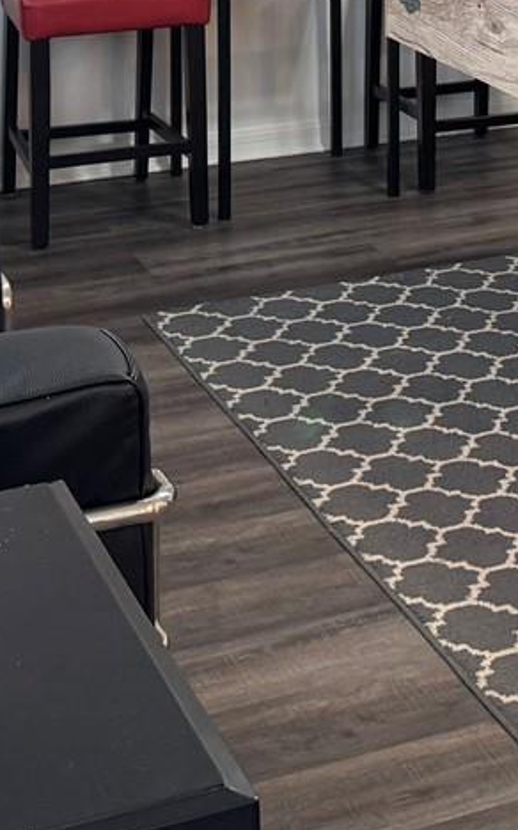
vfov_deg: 21.9
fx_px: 1968
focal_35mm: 87
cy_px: -197
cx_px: 591
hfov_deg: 14.6
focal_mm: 6.76
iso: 160
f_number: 1.78
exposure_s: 1/60
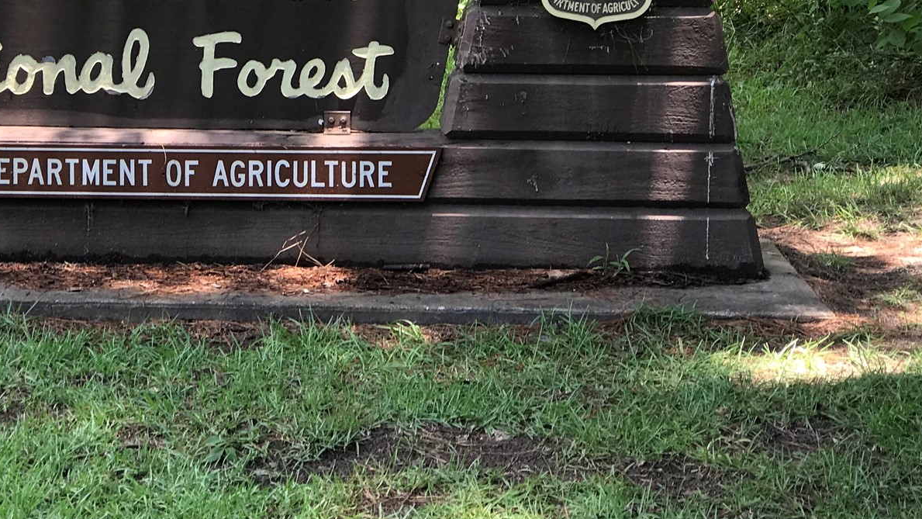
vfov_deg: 11.2
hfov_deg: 19.9
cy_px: -6
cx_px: 239
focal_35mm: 107
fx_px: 2616
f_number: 2.8
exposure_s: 1/103
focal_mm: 6.6
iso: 20
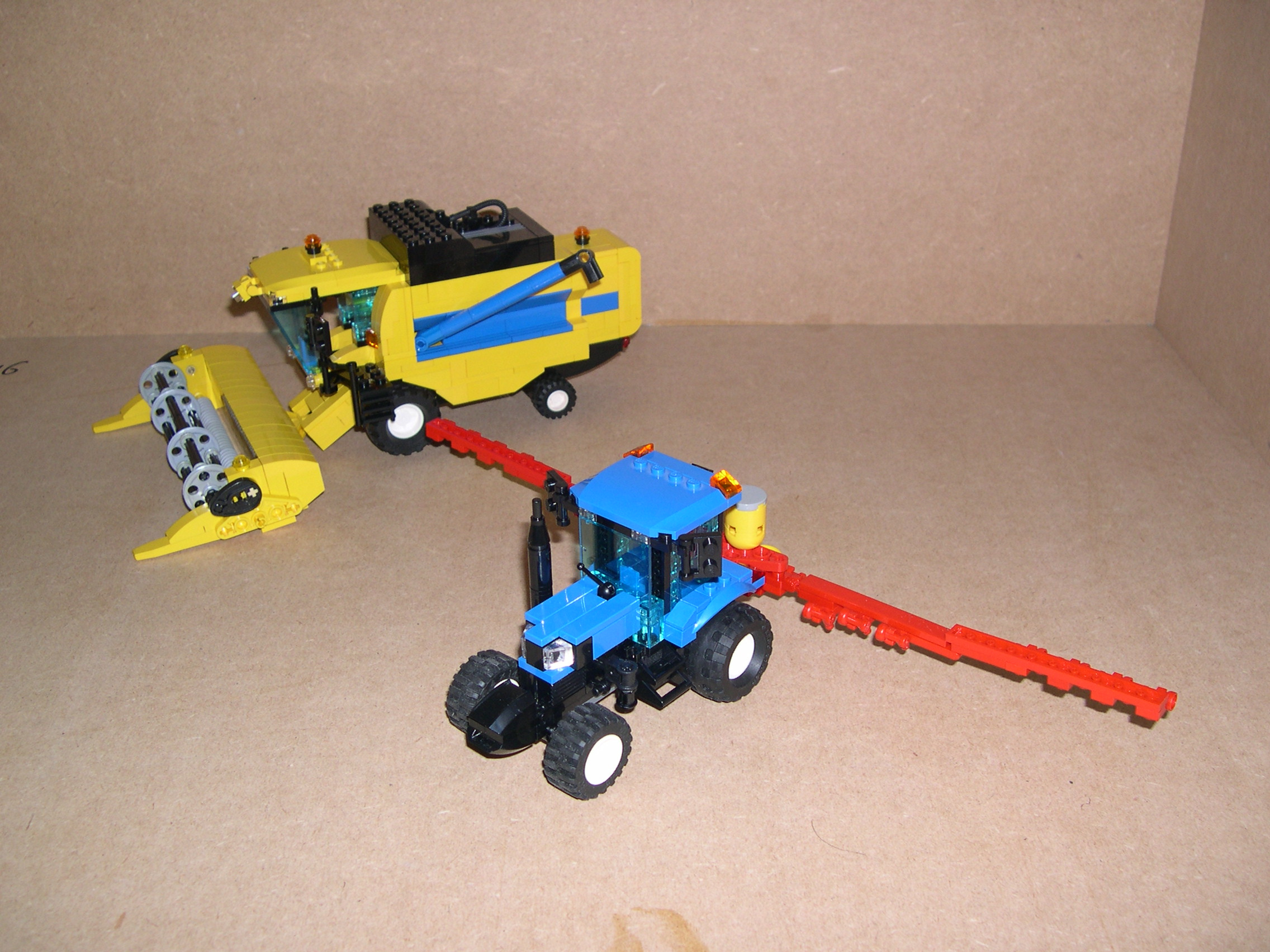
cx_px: 635
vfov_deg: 37.7
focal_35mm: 38
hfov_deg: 49.0
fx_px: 1394
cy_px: 476
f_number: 2.8
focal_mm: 8
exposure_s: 1/60
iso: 100
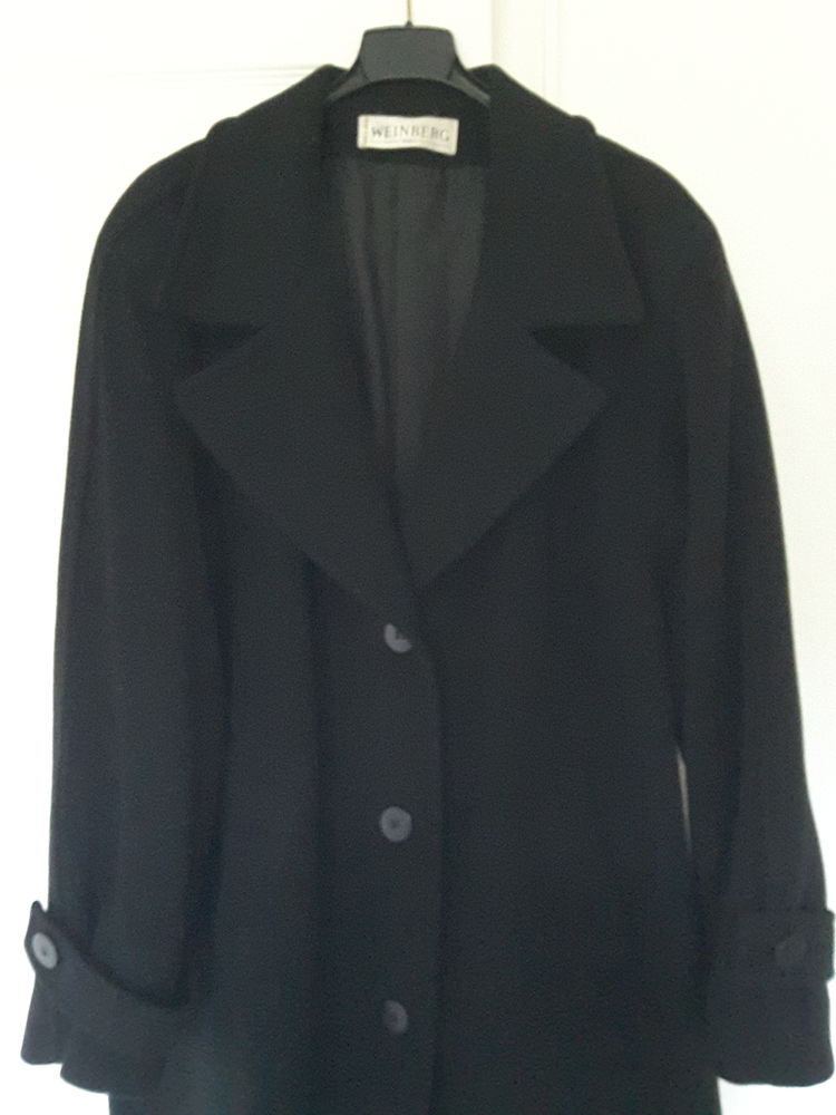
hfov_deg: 45.4
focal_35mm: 31
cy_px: 558
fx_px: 998
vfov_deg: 58.4
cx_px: 418
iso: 800
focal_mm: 2.9
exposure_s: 1/17
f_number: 1.9
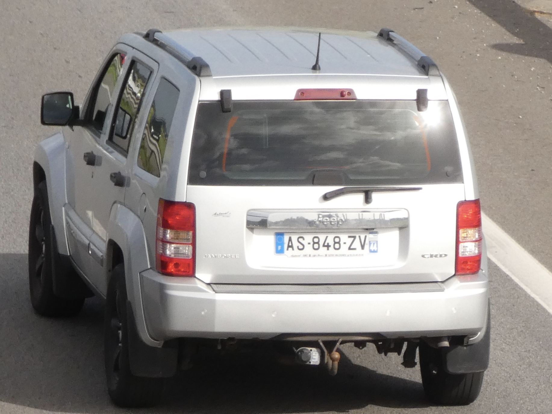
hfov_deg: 9.9
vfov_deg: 7.4
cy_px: 207
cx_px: 276
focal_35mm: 200
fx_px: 3189
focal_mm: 35.8
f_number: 5.6
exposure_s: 1/800
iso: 200
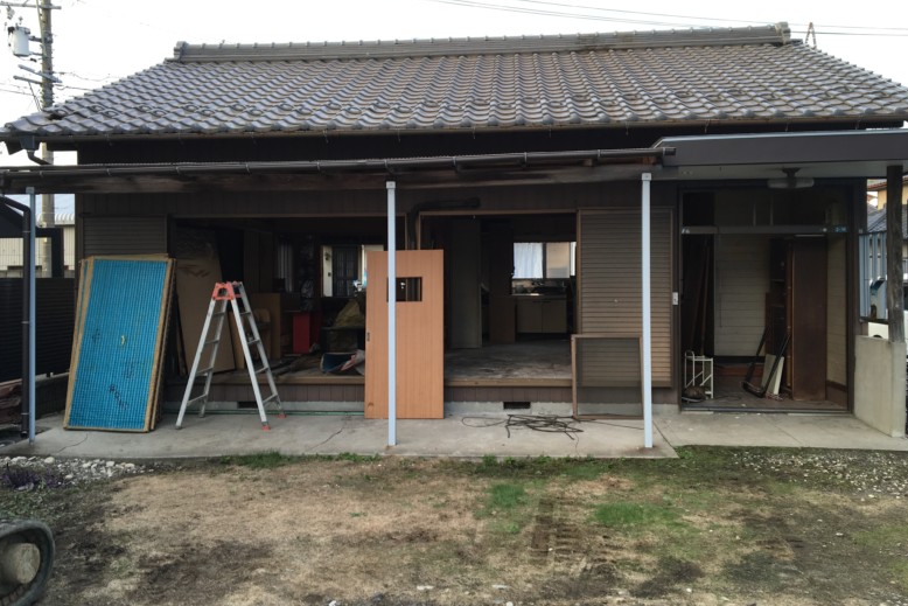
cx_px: 458
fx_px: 782
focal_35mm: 31
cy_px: 284
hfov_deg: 60.3
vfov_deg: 42.3
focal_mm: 4.15
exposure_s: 1/60
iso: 25
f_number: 2.2
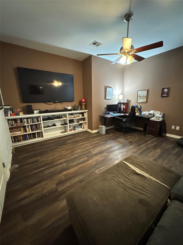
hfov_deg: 85.7
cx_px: 92
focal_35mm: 14
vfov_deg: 102.1
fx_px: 99
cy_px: 122
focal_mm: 2.22
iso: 2000
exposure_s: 1/30
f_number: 2.2
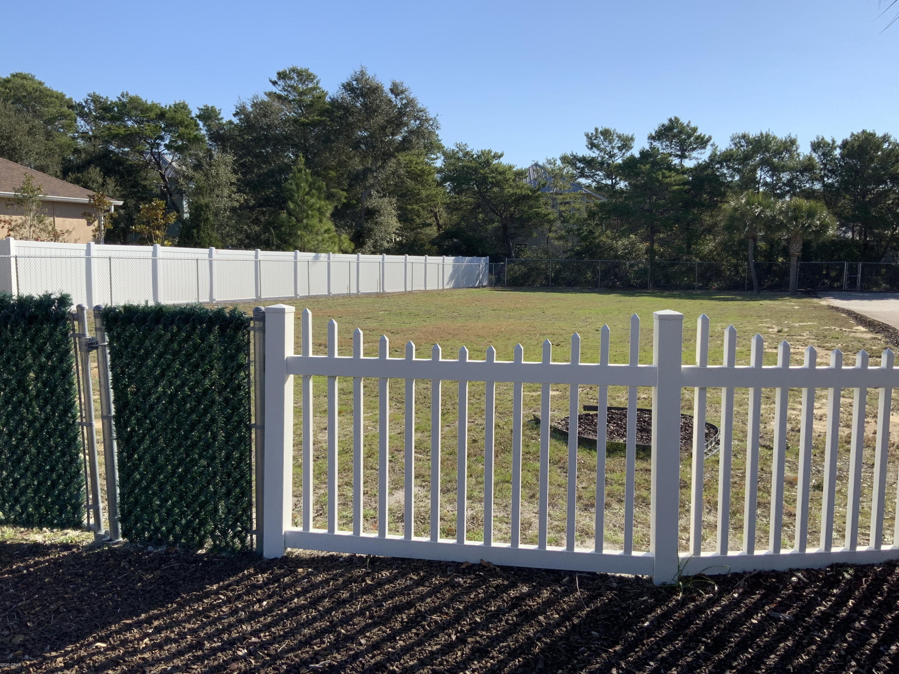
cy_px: 338
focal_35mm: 30
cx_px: 461
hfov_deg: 60.0
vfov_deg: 46.8
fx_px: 779
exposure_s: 1/1786
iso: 16
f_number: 1.8
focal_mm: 3
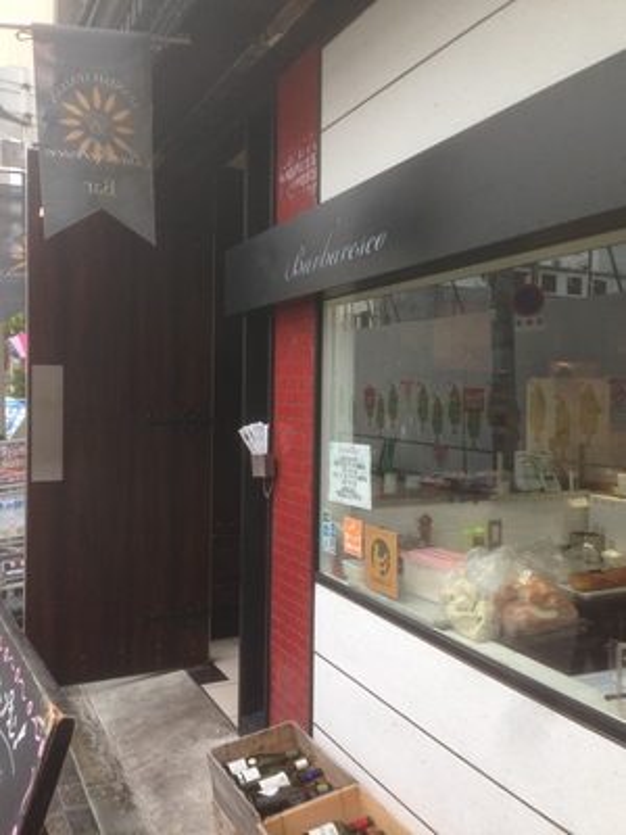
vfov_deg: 55.4
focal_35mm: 33
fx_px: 796
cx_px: 313
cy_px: 418
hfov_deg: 42.9
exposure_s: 1/130
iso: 50
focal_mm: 4.12
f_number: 2.4
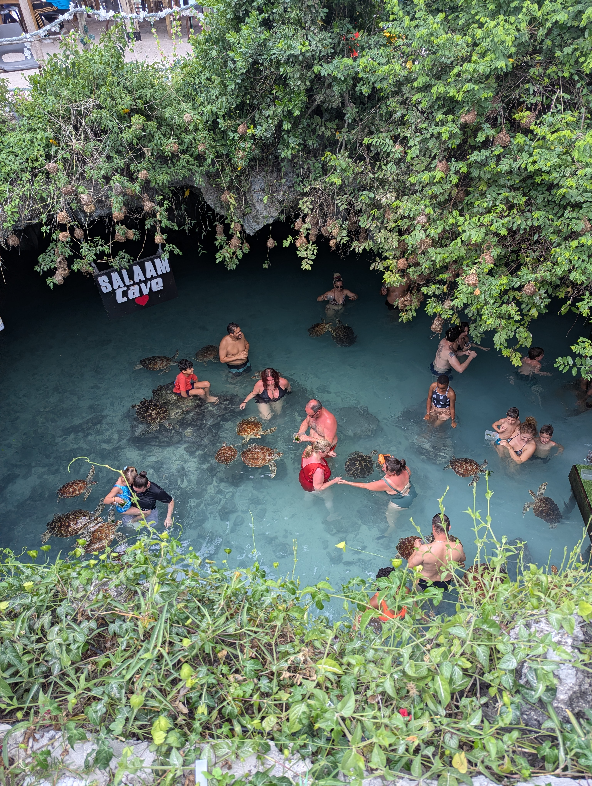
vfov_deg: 71.5
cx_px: 296
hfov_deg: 56.9
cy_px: 393
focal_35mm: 24
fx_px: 546
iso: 34
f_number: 1.85
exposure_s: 1/335
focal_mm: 6.81
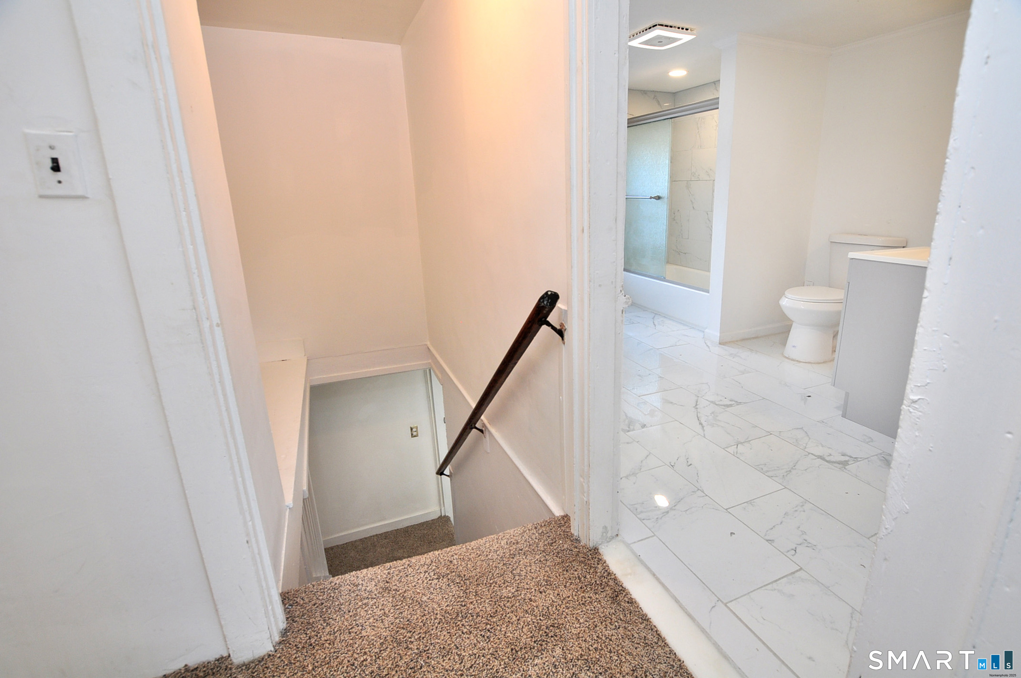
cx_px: 510
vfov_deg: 77.2
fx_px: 425
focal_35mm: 15
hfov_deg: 100.5
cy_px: 339
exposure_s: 1/40
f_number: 5
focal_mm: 10
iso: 250
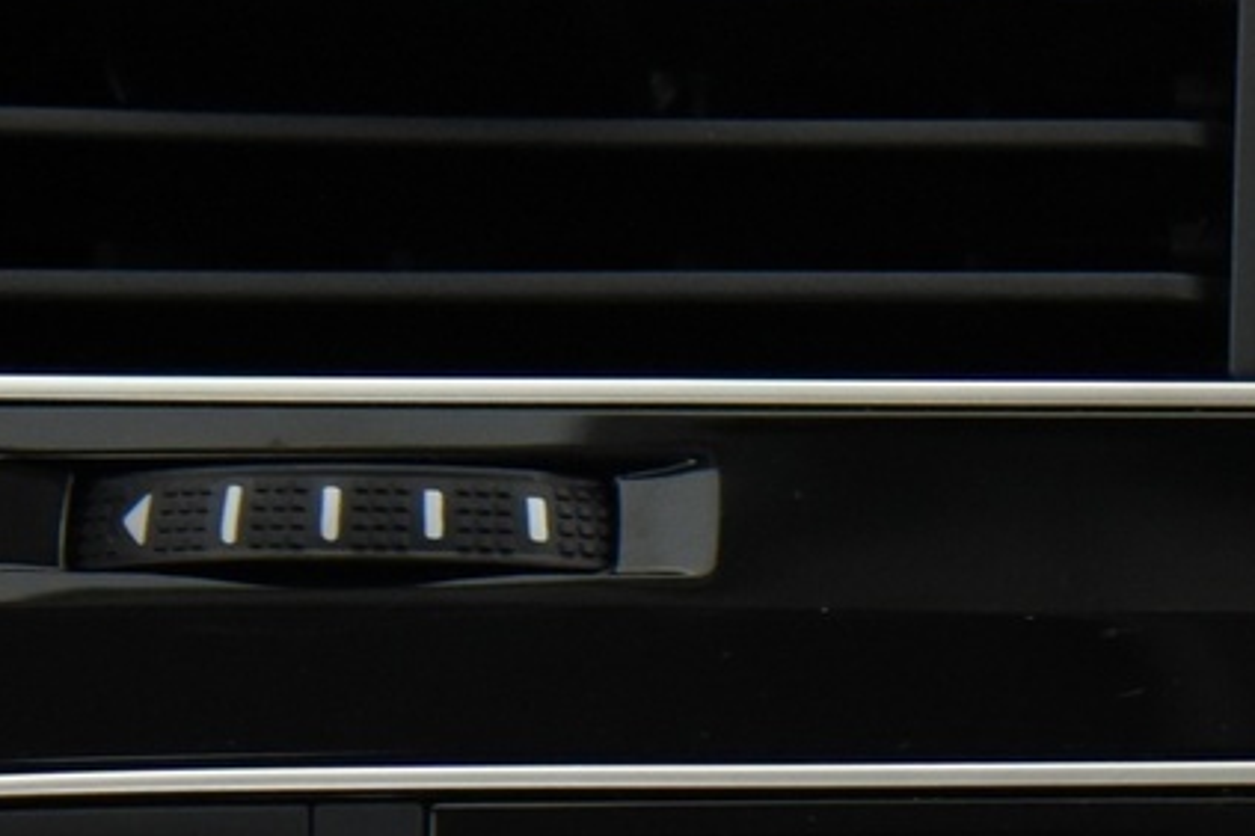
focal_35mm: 199
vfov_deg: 6.8
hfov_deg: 10.1
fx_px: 6937
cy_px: 1373
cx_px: 1605
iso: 4000
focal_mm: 52
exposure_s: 1/40
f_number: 4
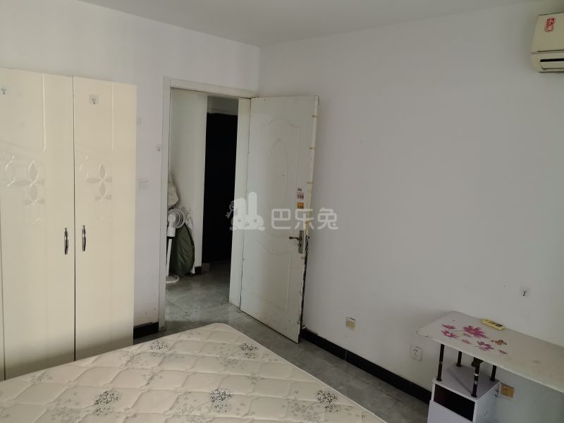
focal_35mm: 27
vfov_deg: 51.4
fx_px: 440
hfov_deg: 65.3
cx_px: 282
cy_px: 212
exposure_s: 1/33.3
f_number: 1.9
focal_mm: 5.52
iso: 125
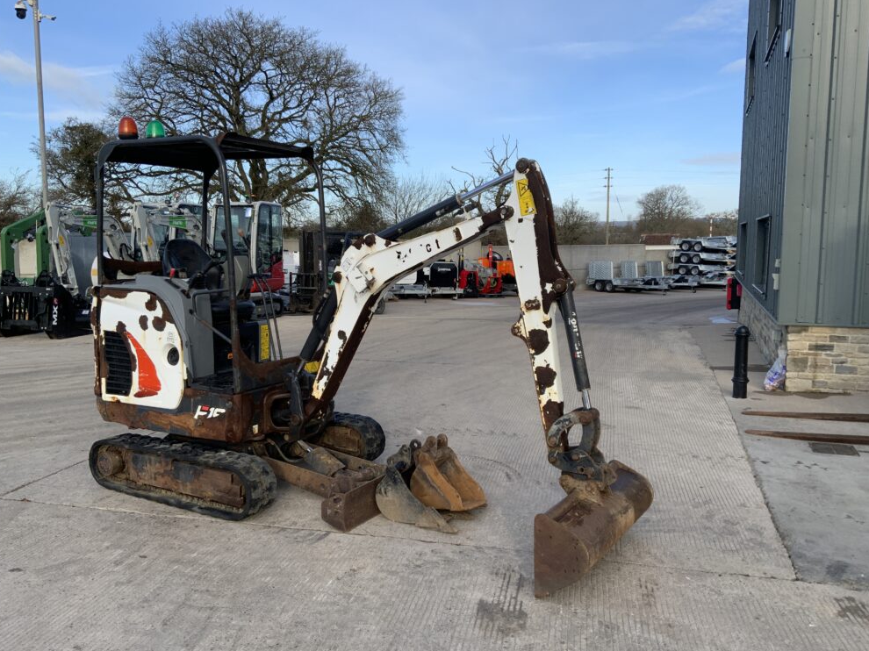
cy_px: 334
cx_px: 436
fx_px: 753
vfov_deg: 46.8
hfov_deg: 60.0
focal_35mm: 30
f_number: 1.8
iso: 16
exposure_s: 1/997
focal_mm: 3
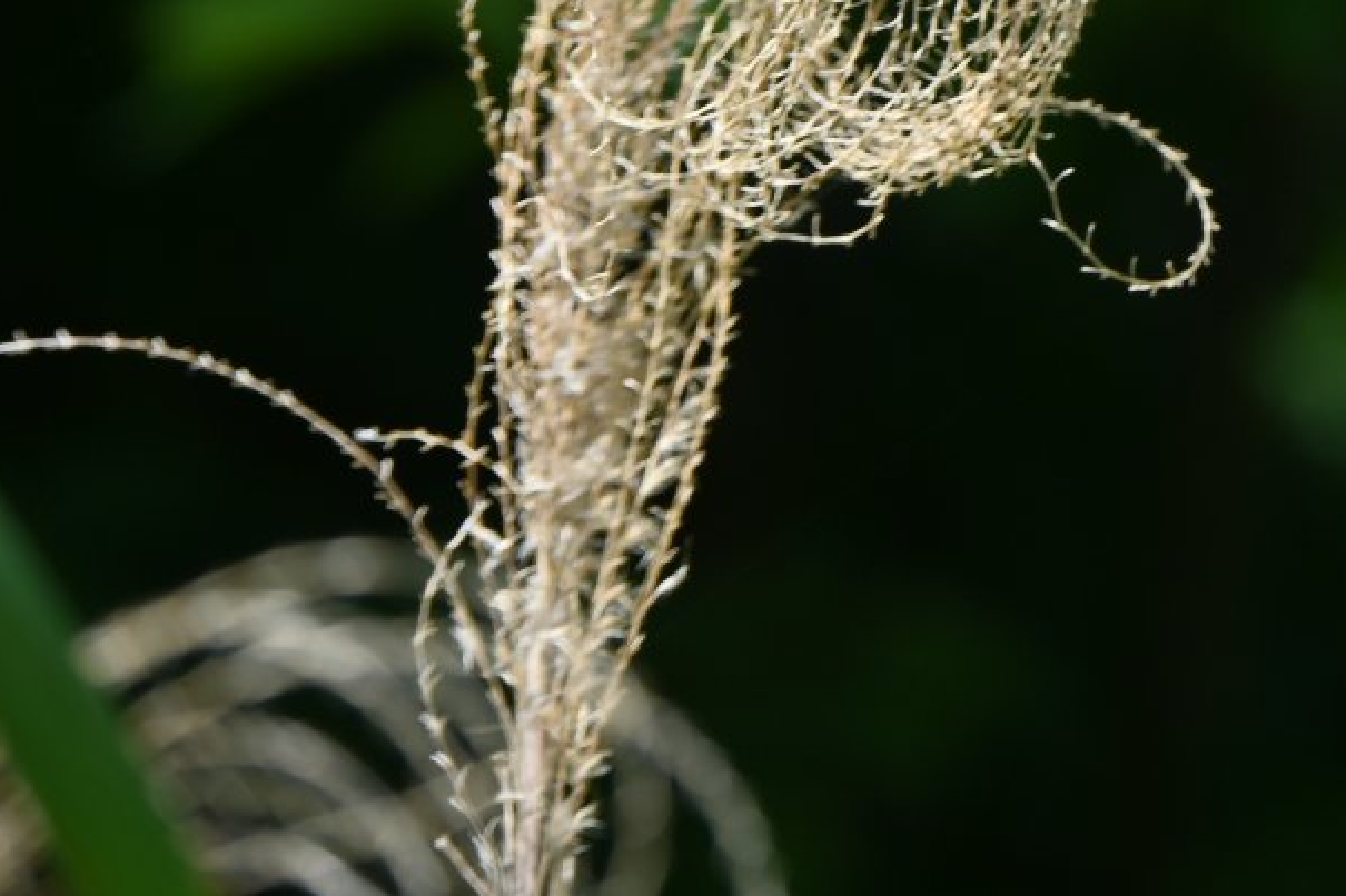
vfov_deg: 3.0
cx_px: 1551
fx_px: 17056
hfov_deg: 4.5
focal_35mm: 456
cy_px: -257
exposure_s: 1/500
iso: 100
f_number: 6.3
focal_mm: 115
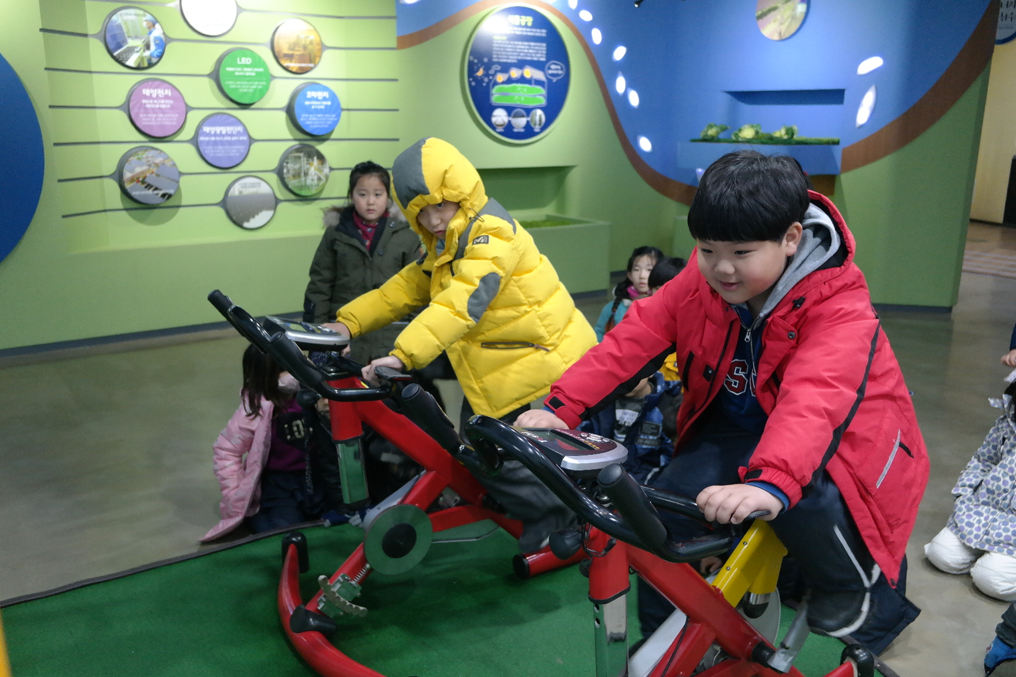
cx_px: 508
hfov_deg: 61.9
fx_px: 847
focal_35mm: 30
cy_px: 338
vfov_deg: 43.6
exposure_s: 1/40
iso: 1600
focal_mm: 20
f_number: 3.5
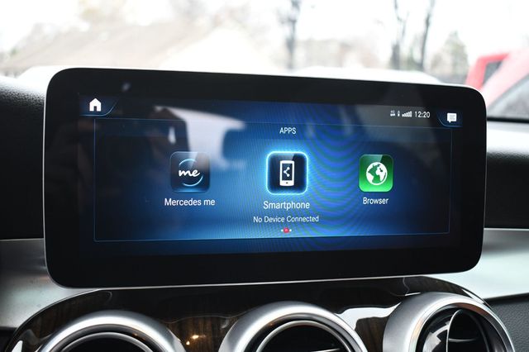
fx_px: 543
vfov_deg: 35.9
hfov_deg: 51.9
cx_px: 264
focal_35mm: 37
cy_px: 176
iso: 800
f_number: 4
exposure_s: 1/200
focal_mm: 25
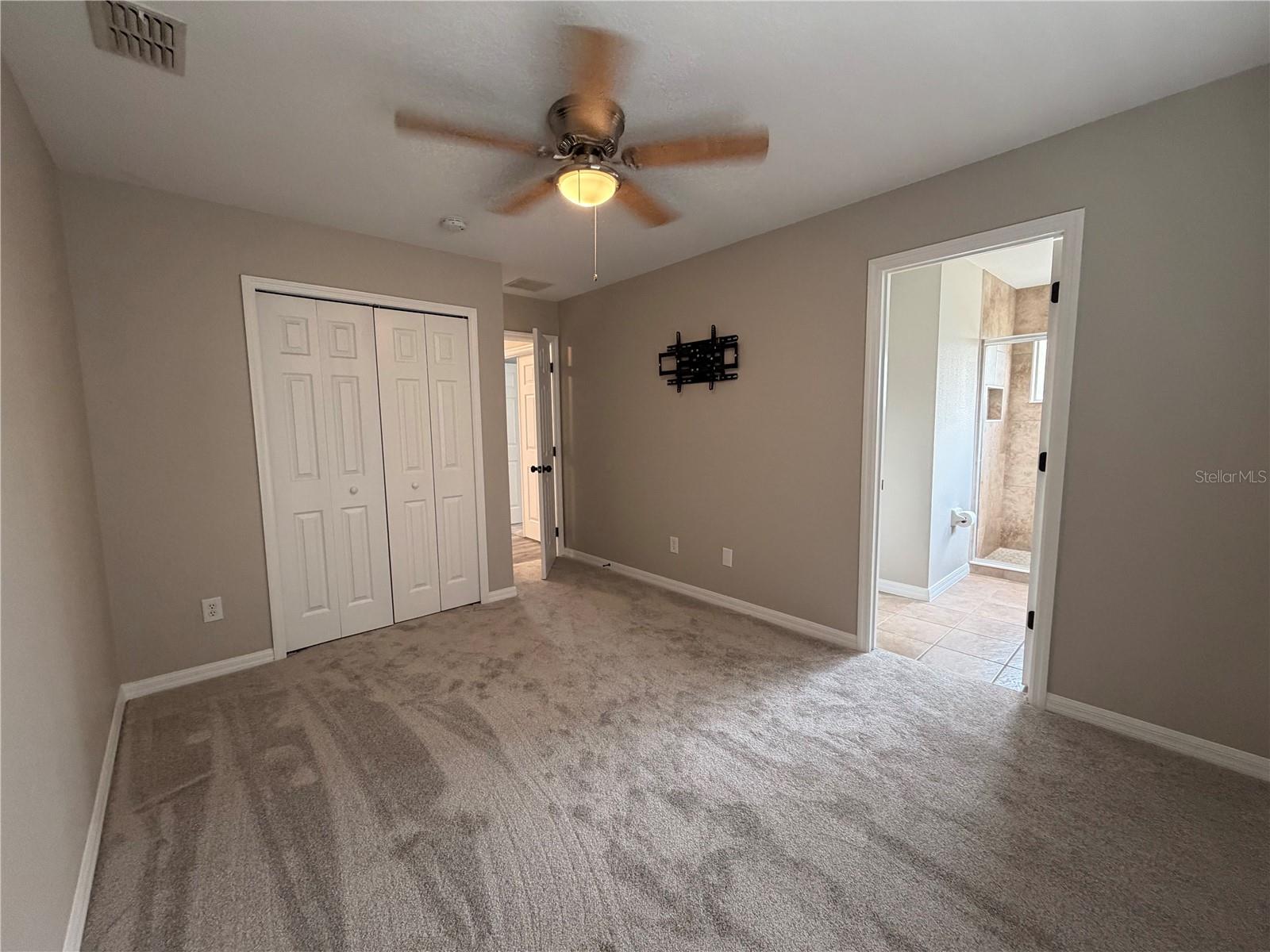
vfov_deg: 85.7
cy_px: 476
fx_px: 514
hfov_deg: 102.1
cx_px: 635
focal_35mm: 14
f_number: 2.2
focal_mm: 2.22
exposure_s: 1/60
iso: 320
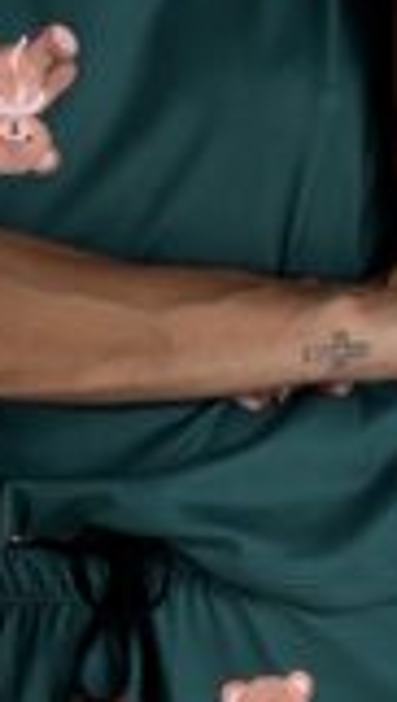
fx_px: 1510
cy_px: 327
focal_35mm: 81
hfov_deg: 15.0
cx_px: 205
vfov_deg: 26.2
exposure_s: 1/121
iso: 80
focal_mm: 2.71
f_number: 1.9
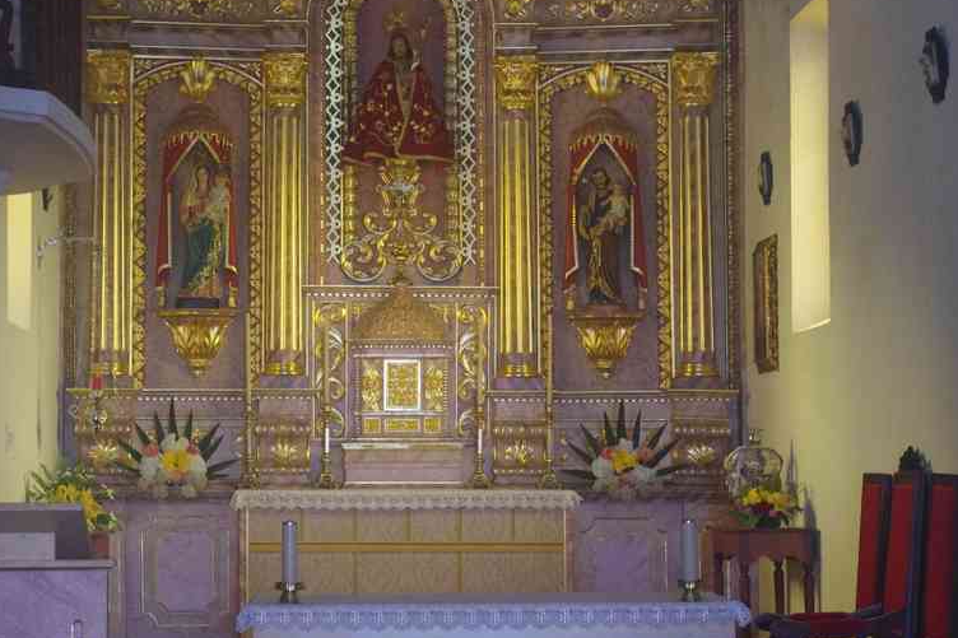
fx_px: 2385
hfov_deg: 22.7
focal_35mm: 90
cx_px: 387
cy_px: 283
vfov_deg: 15.2
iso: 3200
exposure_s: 1/20
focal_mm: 45
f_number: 4.5
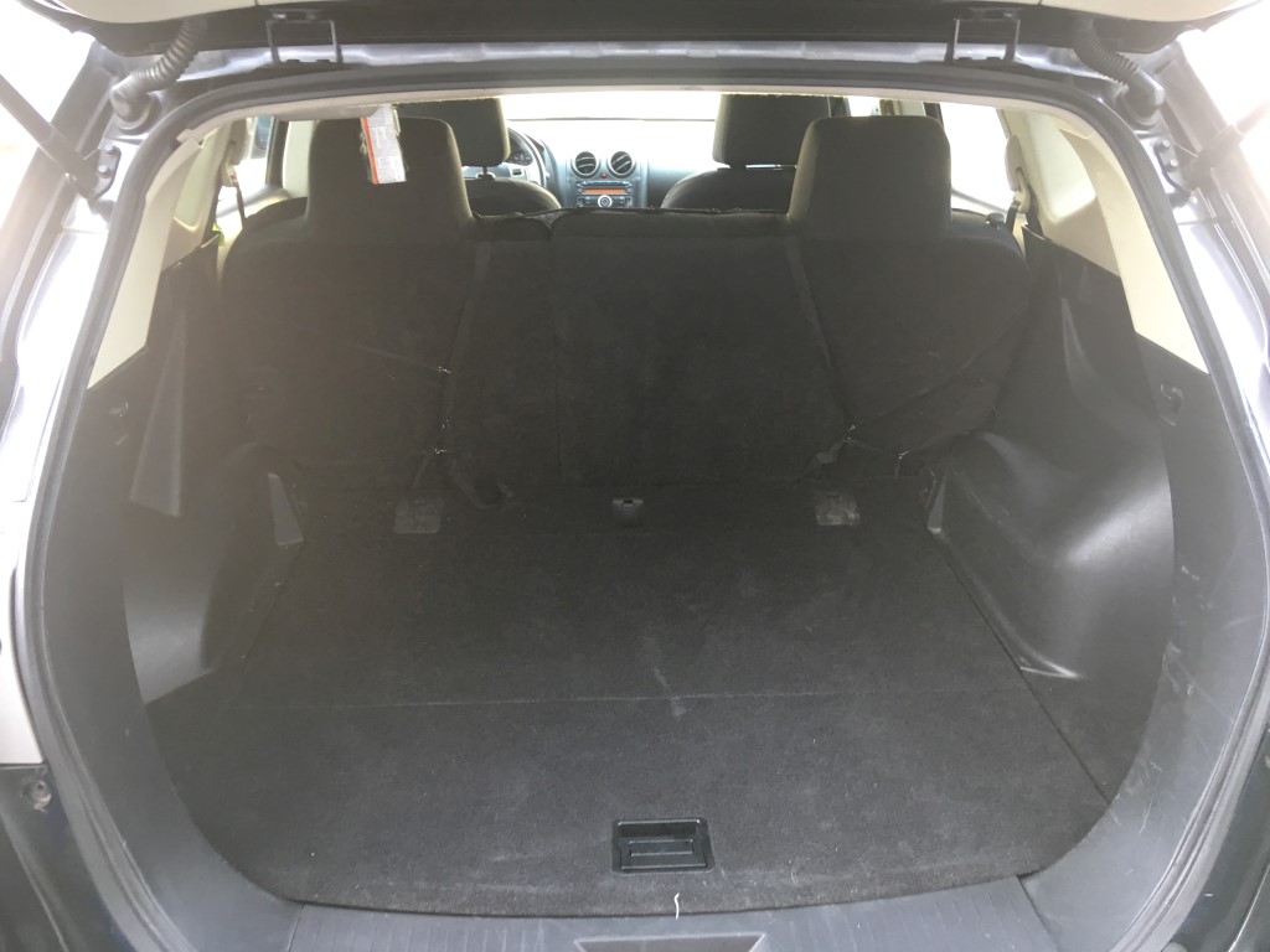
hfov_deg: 61.7
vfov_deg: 48.2
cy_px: 476
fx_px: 1064
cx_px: 635
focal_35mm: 29
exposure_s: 1/30
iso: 80
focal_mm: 4.15
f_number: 2.2
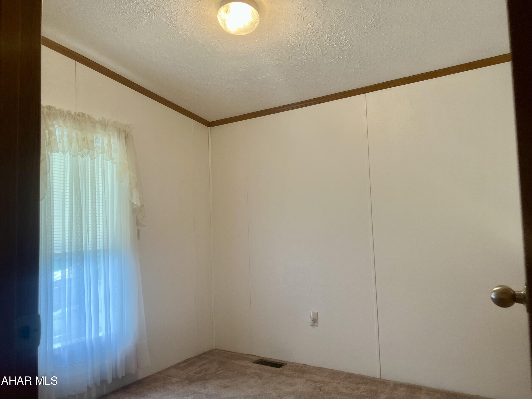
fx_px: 400
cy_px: 200
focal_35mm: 26
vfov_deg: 53.1
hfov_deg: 67.3
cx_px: 266
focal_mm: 5.7
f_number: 1.5
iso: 125
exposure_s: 1/120
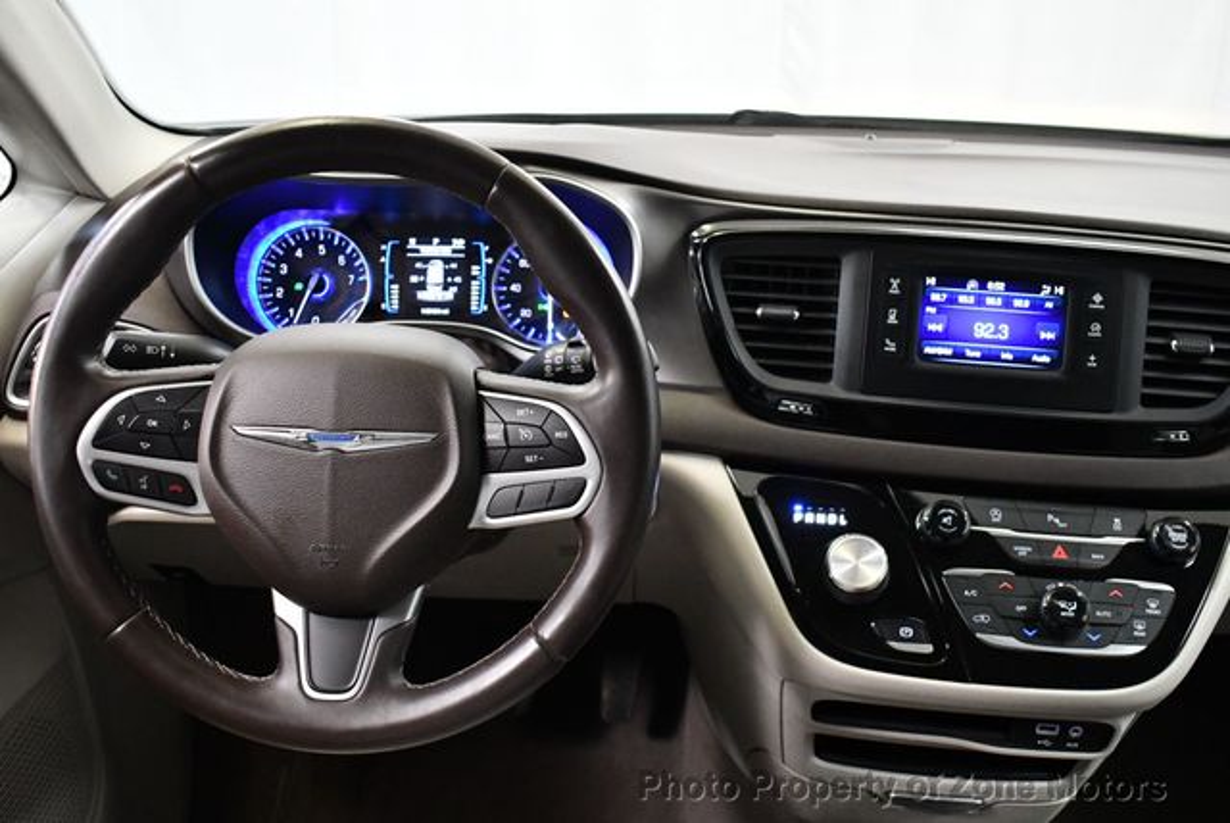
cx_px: 615
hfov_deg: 53.1
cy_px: 412
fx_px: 1231
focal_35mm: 36
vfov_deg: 36.9
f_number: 3.5
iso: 3200
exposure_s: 1/100
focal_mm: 18
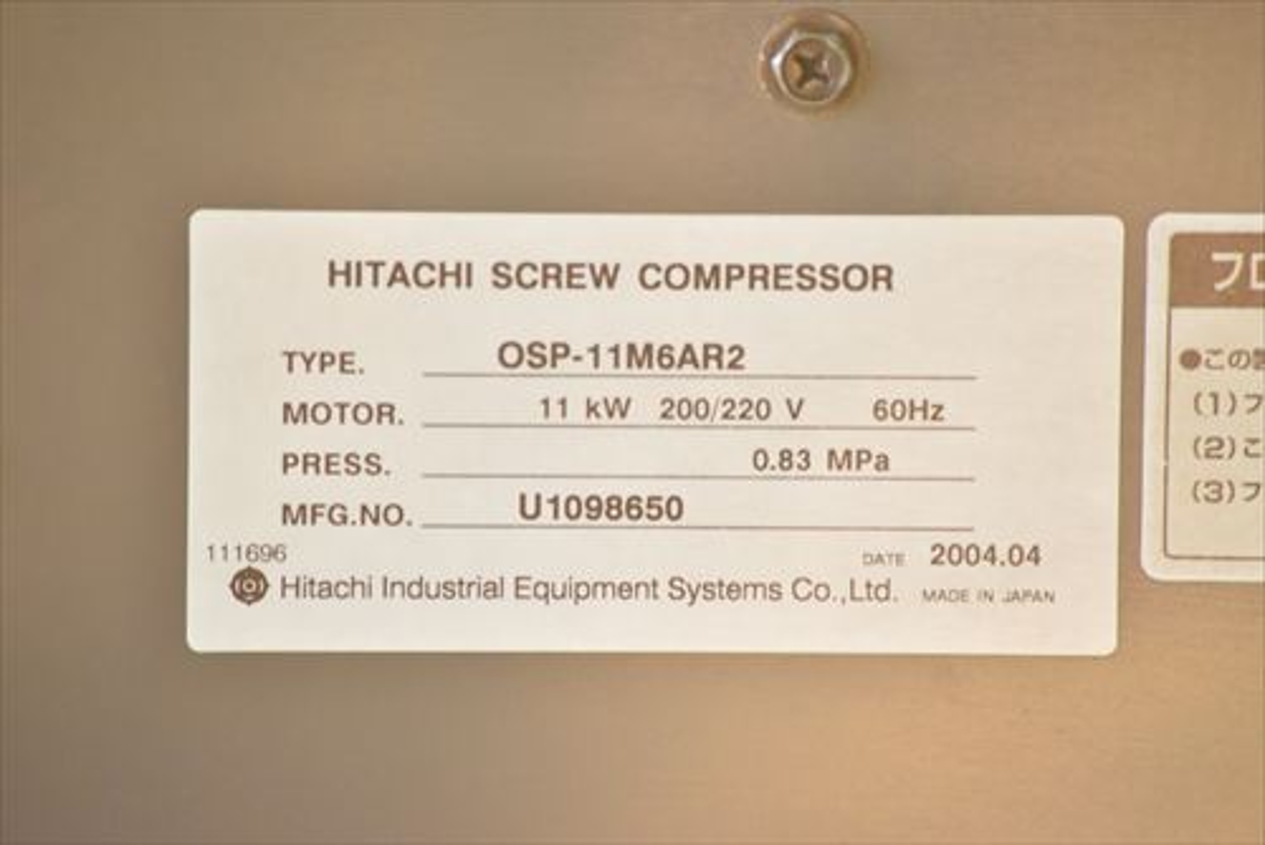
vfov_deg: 3.8
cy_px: 422
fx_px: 12657
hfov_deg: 5.7
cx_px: 632
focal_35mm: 360
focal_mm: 240
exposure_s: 1/125
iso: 1250
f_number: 6.3
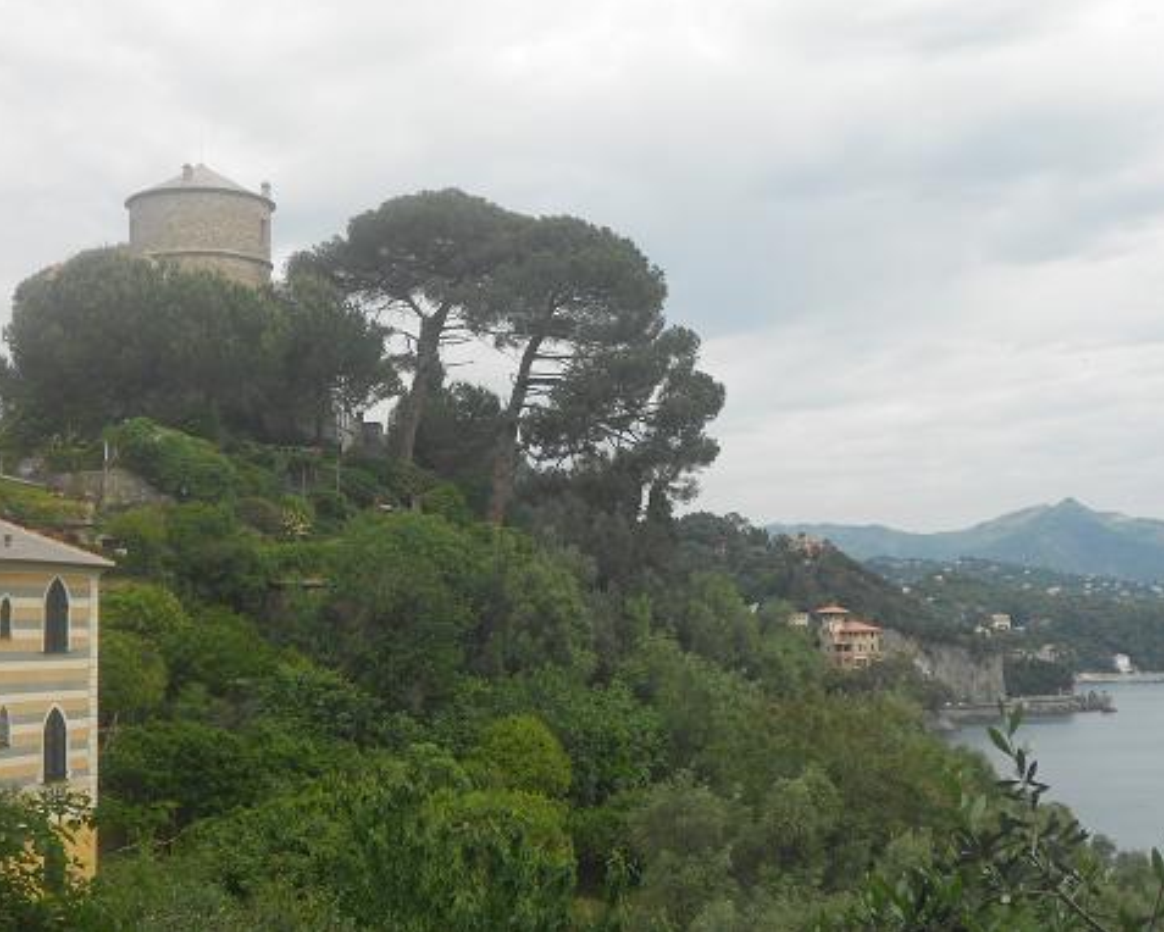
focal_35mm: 52
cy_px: 462
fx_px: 1792
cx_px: 580
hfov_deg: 36.0
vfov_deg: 29.2
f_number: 4.5
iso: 80
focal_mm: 8.8
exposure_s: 1/400
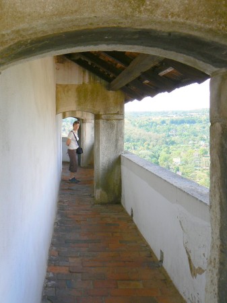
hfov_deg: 39.6
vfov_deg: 51.4
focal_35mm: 36
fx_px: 315
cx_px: 114
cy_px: 152
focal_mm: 6
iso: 80
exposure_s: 1/125
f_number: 5.6
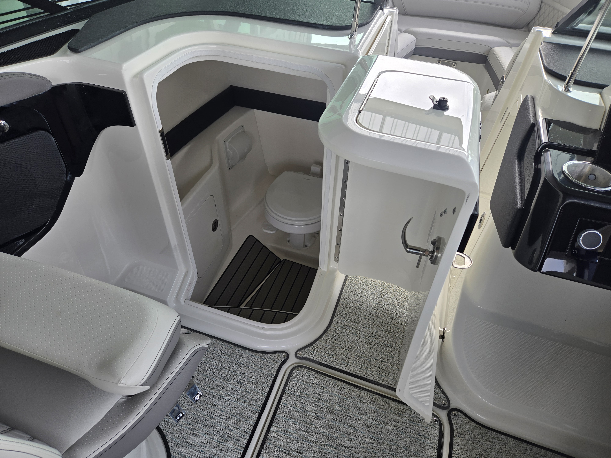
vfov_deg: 58.9
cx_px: 306
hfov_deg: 73.9
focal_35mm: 23
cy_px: 229
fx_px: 406
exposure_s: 1/241
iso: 25
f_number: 1.8
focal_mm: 5.4
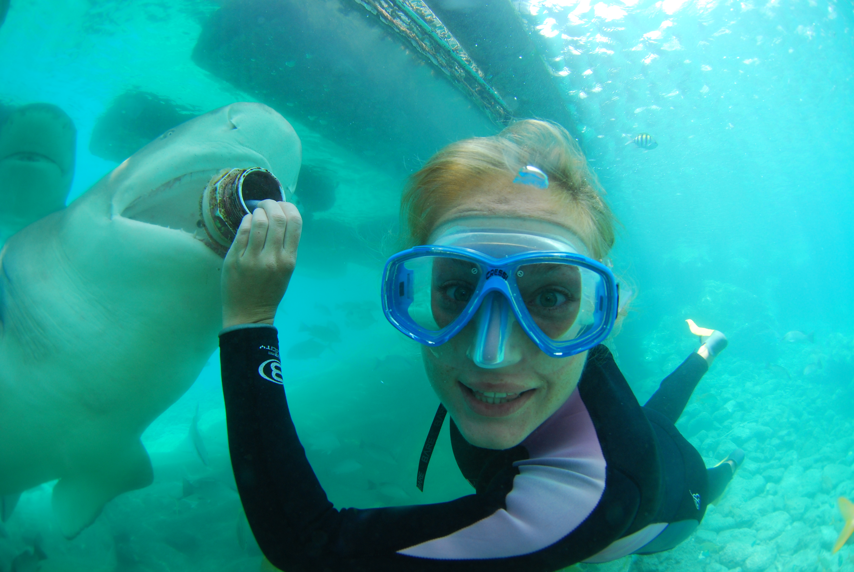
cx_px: 427
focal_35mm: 16
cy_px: 286
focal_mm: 10.5
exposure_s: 1/125
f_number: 5.6
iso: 200
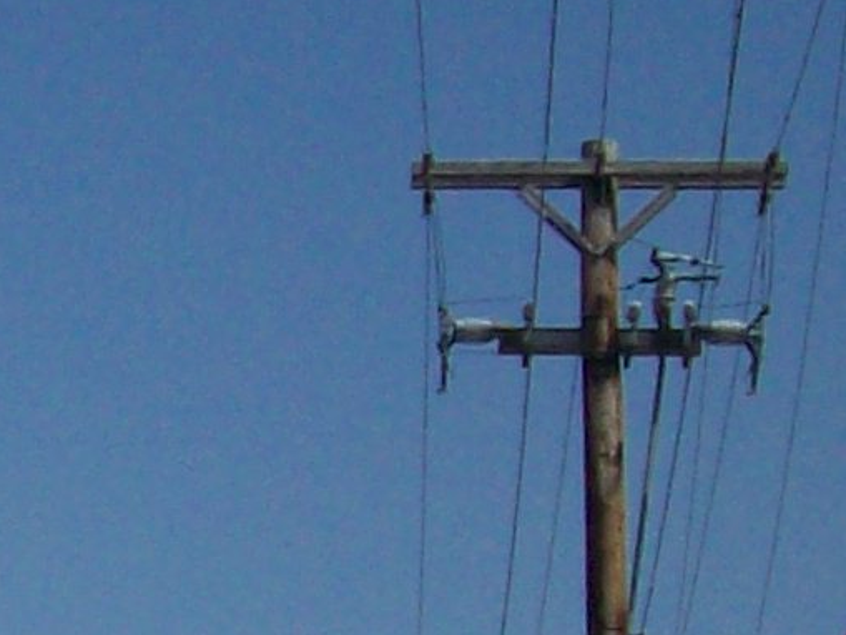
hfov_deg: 8.3
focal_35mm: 222
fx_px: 5427
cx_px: -1109
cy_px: 879
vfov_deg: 6.6
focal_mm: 6.2
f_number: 5.6
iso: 80
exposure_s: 1/753
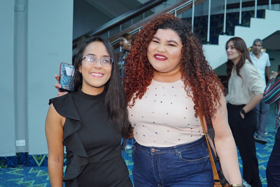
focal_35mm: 45
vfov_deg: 29.9
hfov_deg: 43.6
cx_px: 140
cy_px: 94
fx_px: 350
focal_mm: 30
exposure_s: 1/100
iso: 1600
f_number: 3.5
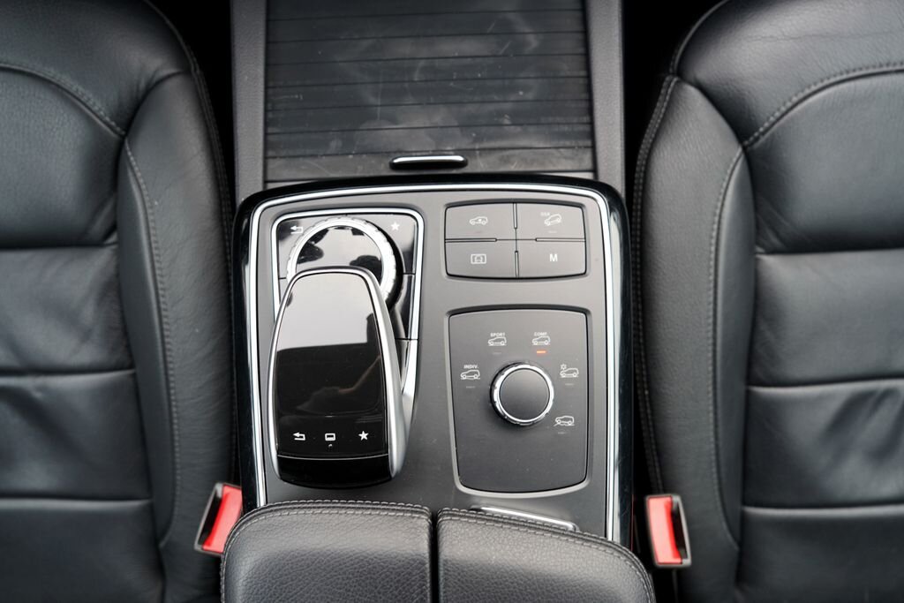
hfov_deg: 73.7
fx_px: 603
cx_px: 452
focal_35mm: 24
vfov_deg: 53.1
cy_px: 302
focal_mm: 24
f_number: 4
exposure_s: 1/60
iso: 400
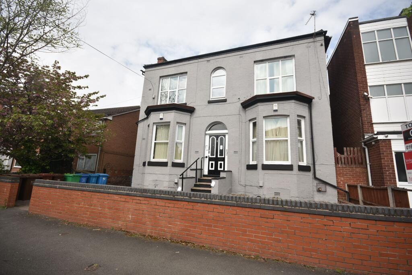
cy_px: 138
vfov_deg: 77.4
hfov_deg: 100.4
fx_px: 172
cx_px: 206
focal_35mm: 15
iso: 100
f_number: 7.1
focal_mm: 10
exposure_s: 1/200
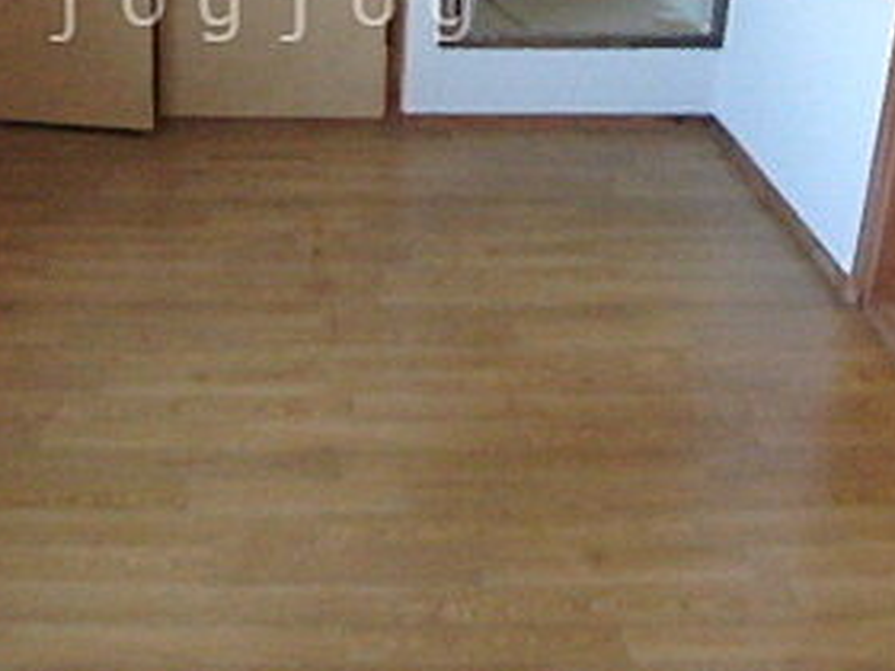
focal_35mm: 48
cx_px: 268
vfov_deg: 28.4
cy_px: 3
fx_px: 1241
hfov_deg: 39.0
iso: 800
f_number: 3.5
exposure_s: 1/125
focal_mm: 3.7
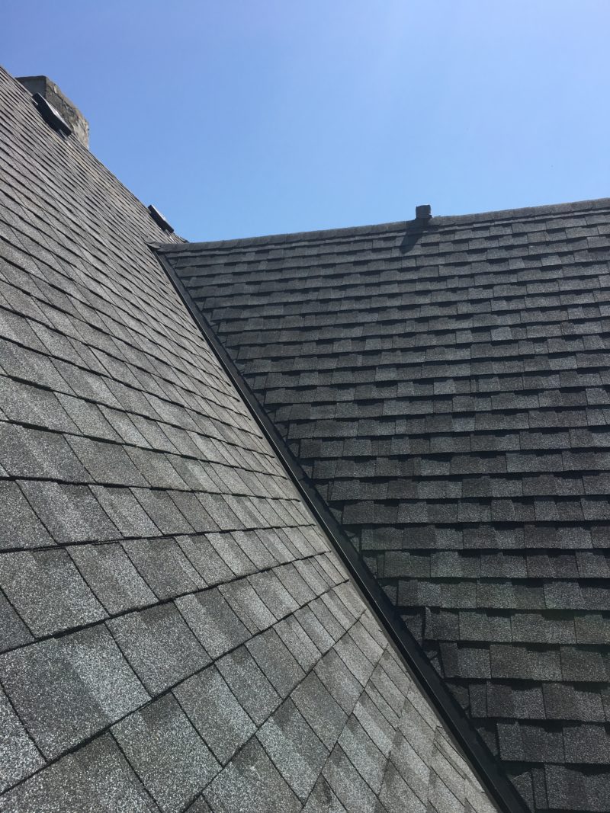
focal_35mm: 29
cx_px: 305
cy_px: 406
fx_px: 682
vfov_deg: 61.7
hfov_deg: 48.2
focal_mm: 4.15
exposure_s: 1/1972
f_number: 2.2
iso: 25
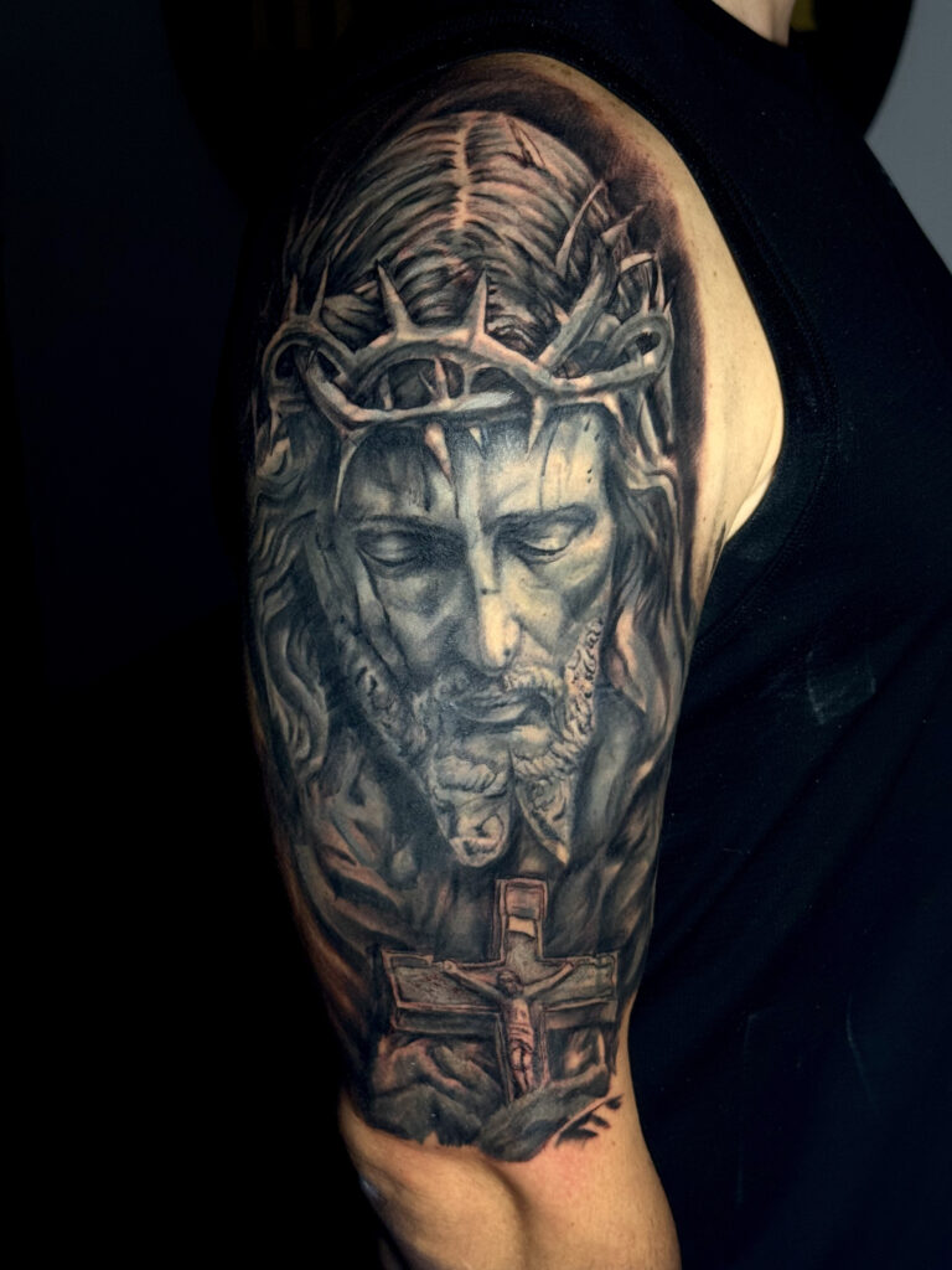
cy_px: 635
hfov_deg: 30.3
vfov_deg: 39.7
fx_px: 1760
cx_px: 476
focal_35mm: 48
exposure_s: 1/50
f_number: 1.78
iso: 80
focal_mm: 6.76
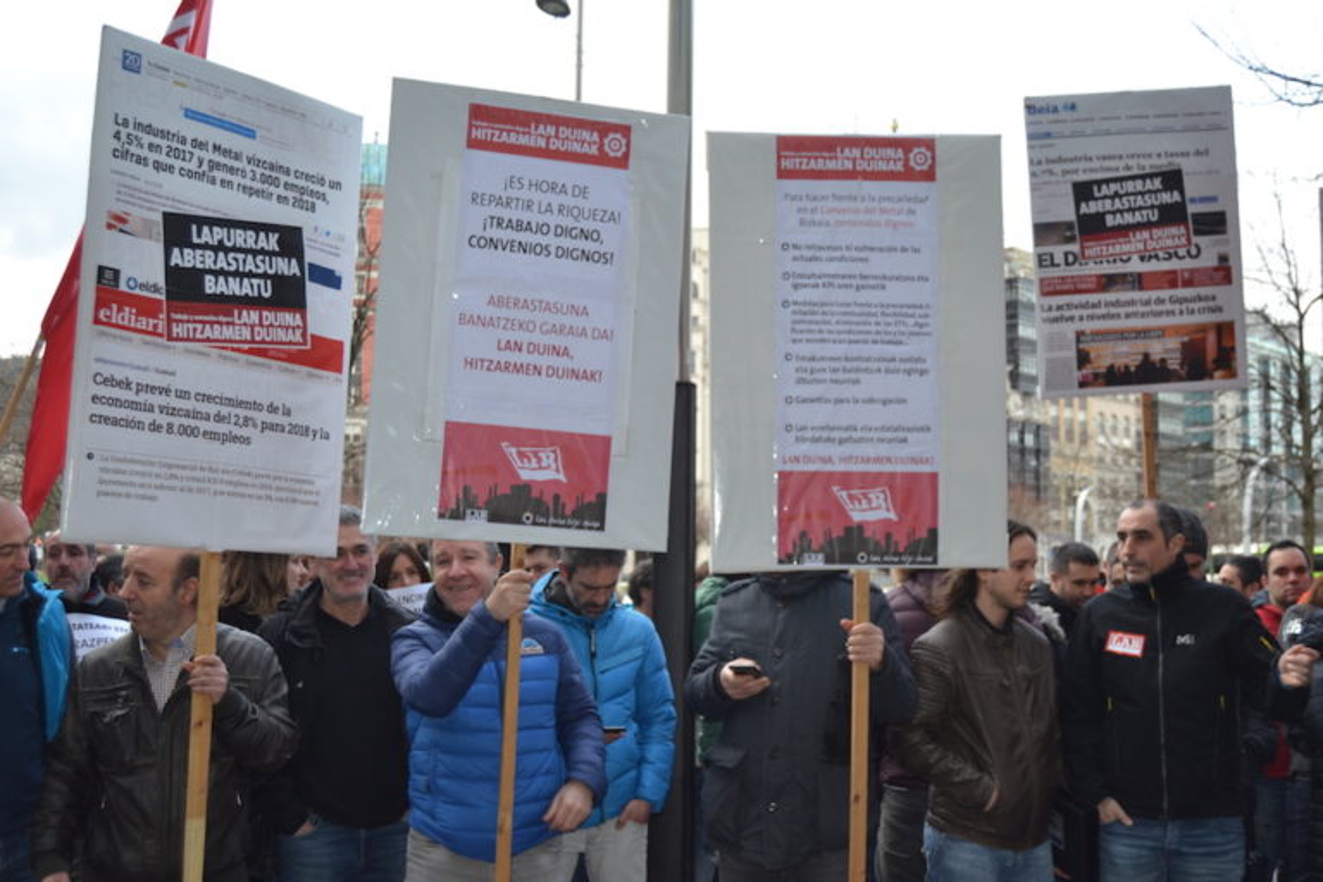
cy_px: 441
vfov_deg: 34.2
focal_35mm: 39
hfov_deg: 49.6
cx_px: 662
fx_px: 1433
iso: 140
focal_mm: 26
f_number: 4
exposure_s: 1/125
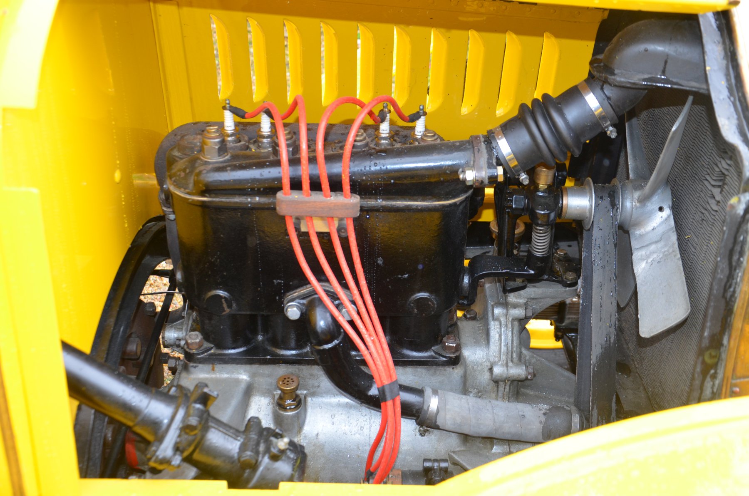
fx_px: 872
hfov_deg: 46.5
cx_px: 374
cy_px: 248
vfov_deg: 31.8
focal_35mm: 42
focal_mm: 28
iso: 640
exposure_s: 1/60
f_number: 4
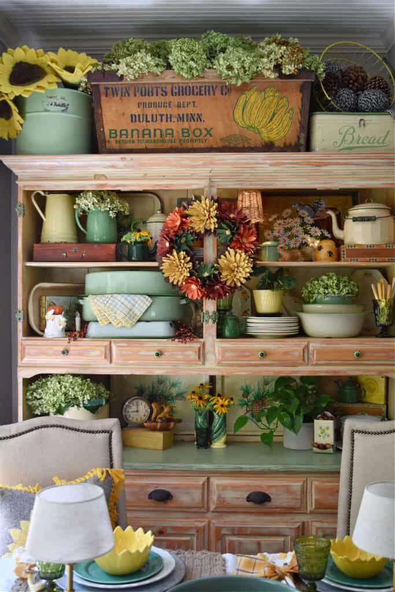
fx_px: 666
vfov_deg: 47.9
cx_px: 198
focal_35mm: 40
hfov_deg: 33.0
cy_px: 296
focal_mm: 27
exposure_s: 1/60
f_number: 4
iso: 400
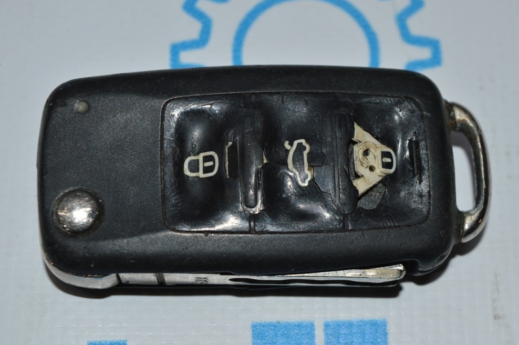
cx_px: 264
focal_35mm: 86
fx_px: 1232
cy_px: 177
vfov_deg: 15.9
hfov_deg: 23.8
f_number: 8
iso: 100
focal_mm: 55
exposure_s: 1/60
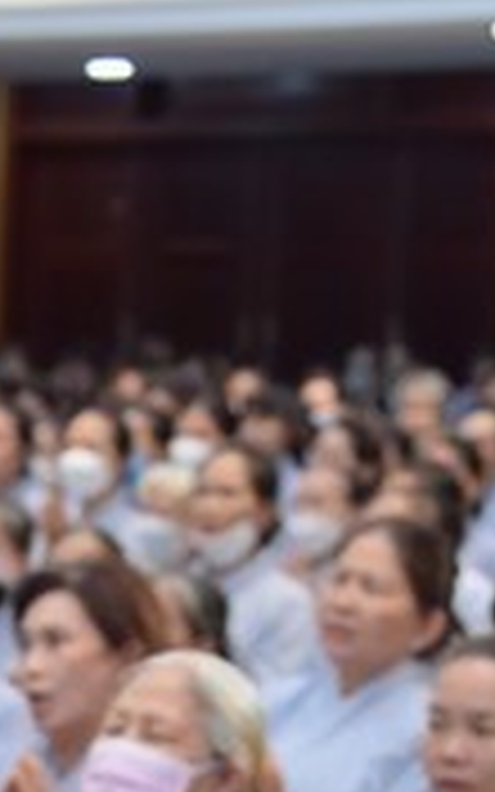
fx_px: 4231
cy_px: 1228
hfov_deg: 6.6
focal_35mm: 196
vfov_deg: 10.3
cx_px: -238
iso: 1000
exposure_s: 1/125
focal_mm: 52
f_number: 4.5
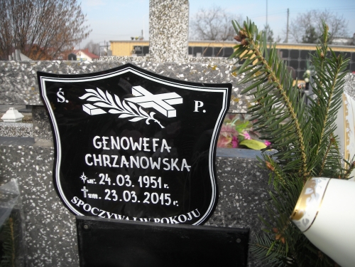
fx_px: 359
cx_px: 178
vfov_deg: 40.7
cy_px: 134
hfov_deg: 52.6
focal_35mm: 35
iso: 64
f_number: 5.6
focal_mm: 5.7
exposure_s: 1/135
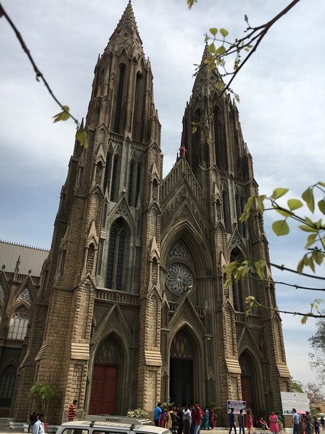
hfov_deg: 48.2
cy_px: 217
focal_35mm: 29
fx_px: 363
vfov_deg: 61.7
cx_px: 162
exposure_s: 1/1972
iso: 25
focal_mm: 4.15
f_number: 2.2
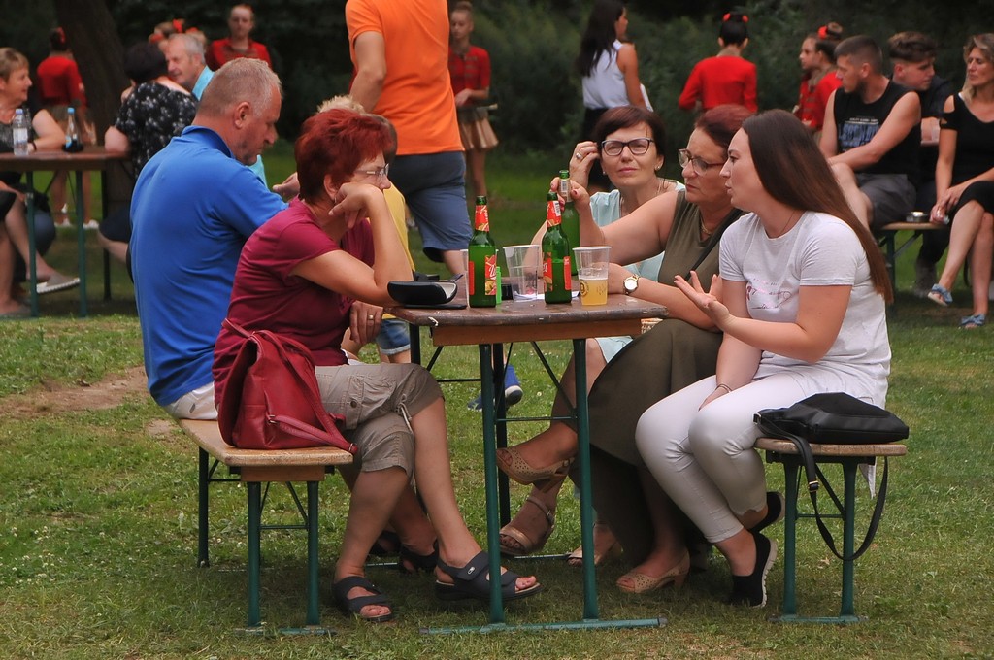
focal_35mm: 168
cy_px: 330
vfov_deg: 8.1
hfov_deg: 12.2
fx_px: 4633
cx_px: 497
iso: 1000
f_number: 9
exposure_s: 1/320
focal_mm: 112
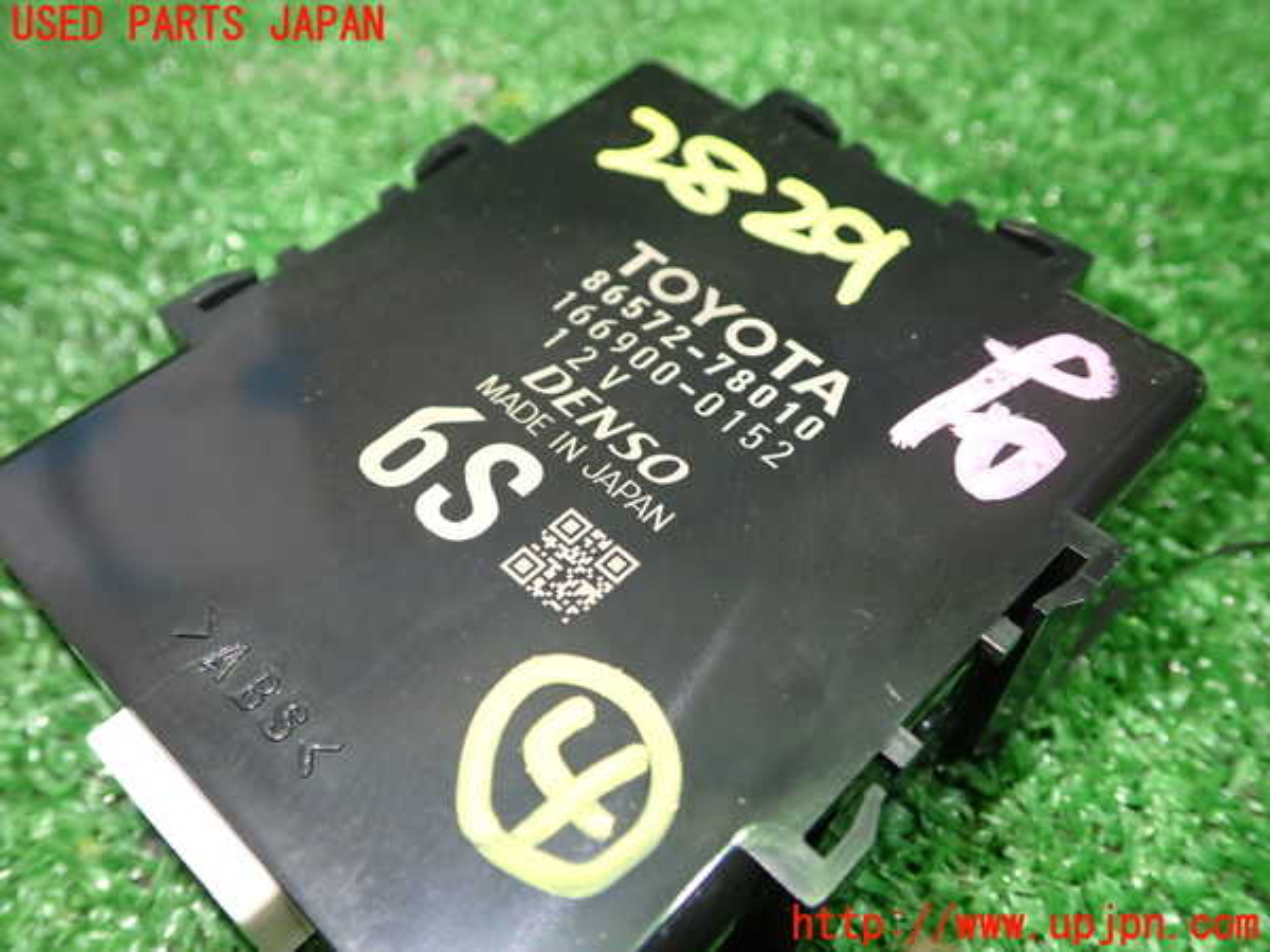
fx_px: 1174
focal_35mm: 32
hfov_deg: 56.8
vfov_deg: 44.2
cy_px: 476
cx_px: 635
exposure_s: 1/30
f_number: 2.4
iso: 400
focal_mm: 5.79
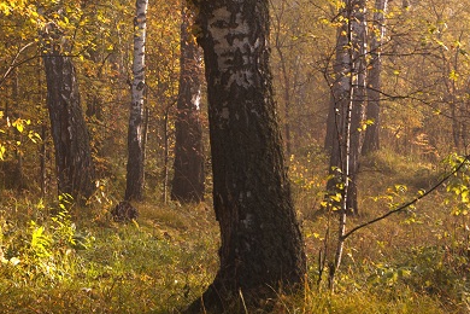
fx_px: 1828
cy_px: 30
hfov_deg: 14.5
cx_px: 20
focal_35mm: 140
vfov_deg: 9.8
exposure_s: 1/160
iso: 200
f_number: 4
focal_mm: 26
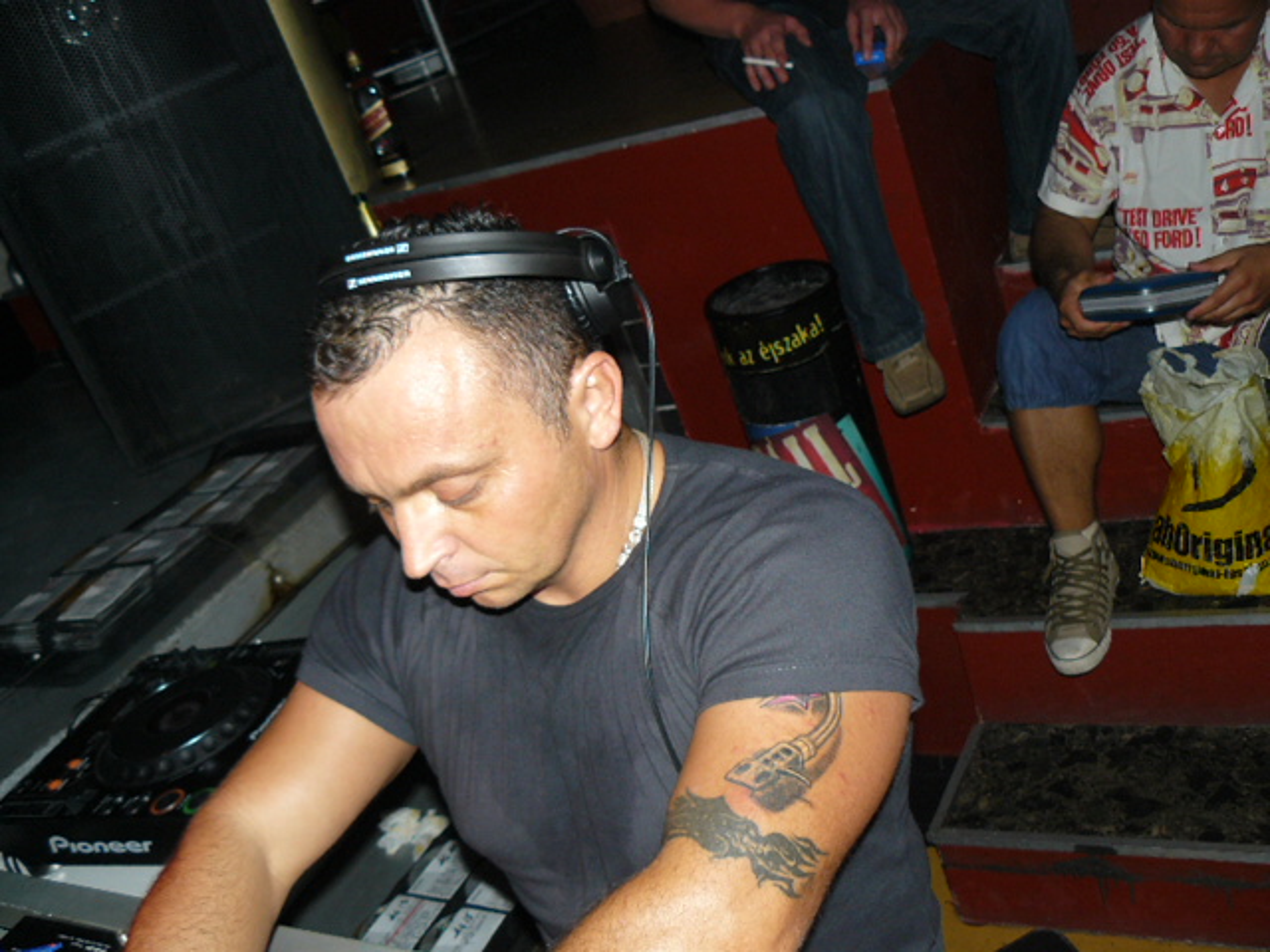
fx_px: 1321
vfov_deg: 39.7
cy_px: 476
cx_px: 635
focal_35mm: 36
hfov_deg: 51.4
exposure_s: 1/30
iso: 100
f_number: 2.8
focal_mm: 6
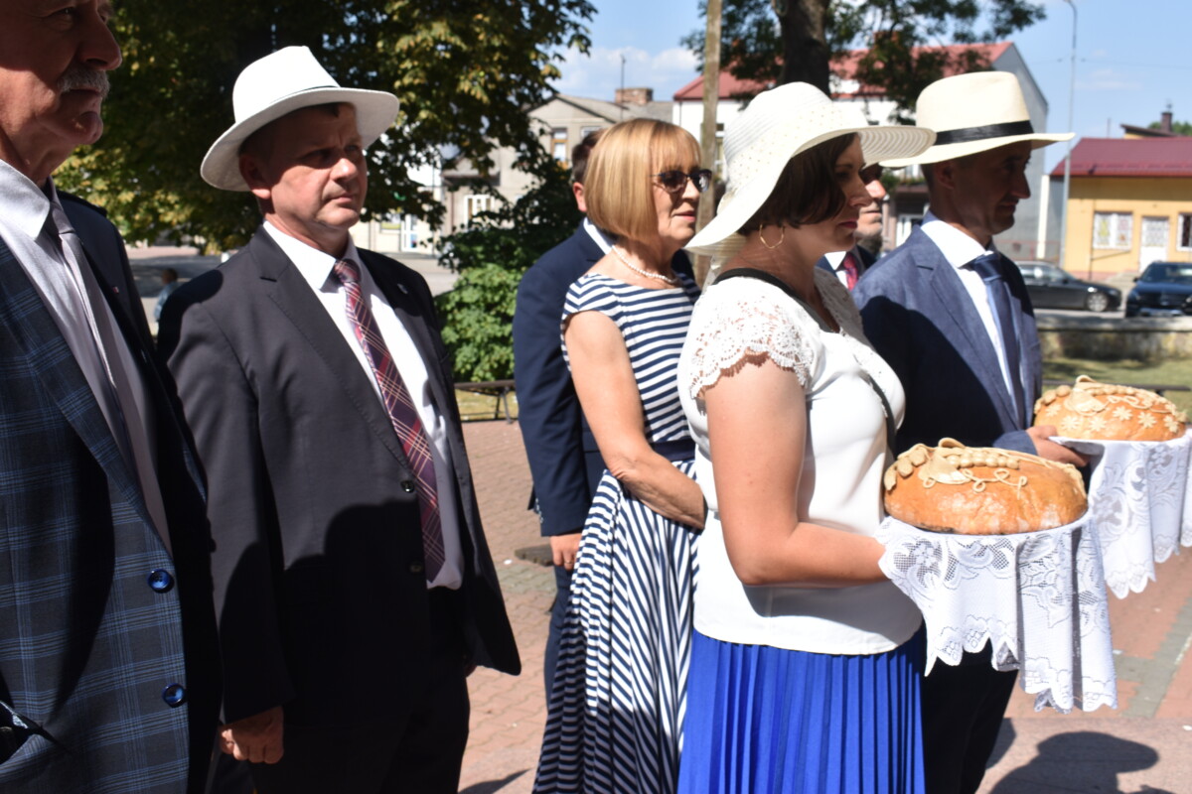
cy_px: 397
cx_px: 596
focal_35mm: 40
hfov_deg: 47.9
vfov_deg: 33.0
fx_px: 1341
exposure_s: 1/250
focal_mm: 27
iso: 100
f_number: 8
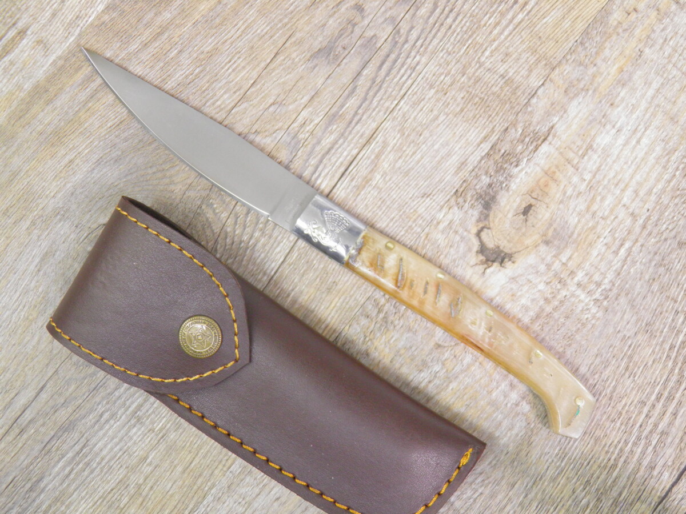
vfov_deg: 32.9
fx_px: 872
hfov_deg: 42.9
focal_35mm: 44
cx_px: 343
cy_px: 257
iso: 200
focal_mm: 7.9
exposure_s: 1/6
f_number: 3.3
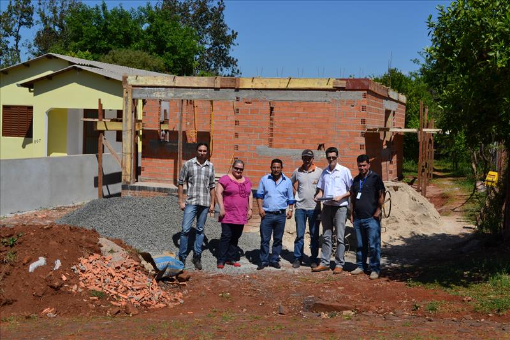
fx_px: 680
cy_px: 170
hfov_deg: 41.1
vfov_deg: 28.1
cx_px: 255
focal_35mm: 48
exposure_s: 1/320
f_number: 9
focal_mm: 32
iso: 100
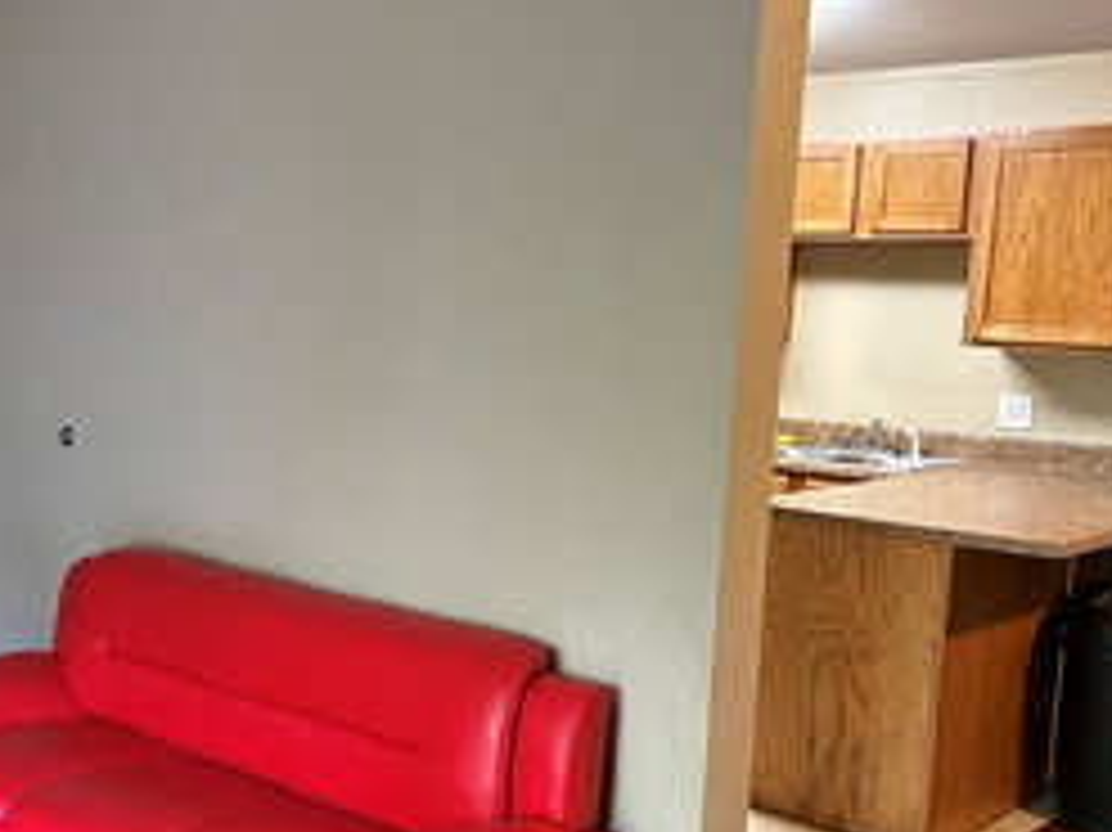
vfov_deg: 32.1
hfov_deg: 41.6
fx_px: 1445
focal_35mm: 45
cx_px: 371
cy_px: 486
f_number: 1.5
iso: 320
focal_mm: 5.7
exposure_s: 1/60
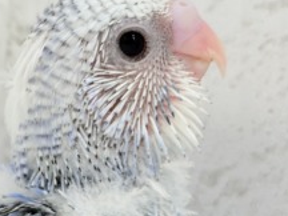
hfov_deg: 12.5
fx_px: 1281
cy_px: 189
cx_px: -49
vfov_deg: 9.6
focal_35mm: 154
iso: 50
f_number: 1.6
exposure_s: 1/50
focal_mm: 5.96
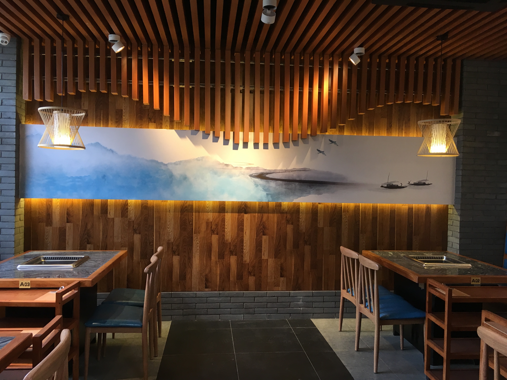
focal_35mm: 29
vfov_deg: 48.2
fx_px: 425
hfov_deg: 61.7
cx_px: 254
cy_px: 190
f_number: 2.2
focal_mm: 4.15
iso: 50
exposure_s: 1/33
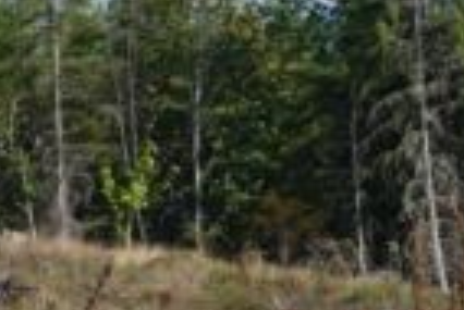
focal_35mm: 358
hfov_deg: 5.7
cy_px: -11
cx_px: -95
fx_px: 4619
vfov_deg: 3.8
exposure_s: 1/640
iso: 100
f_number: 4
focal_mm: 46.41
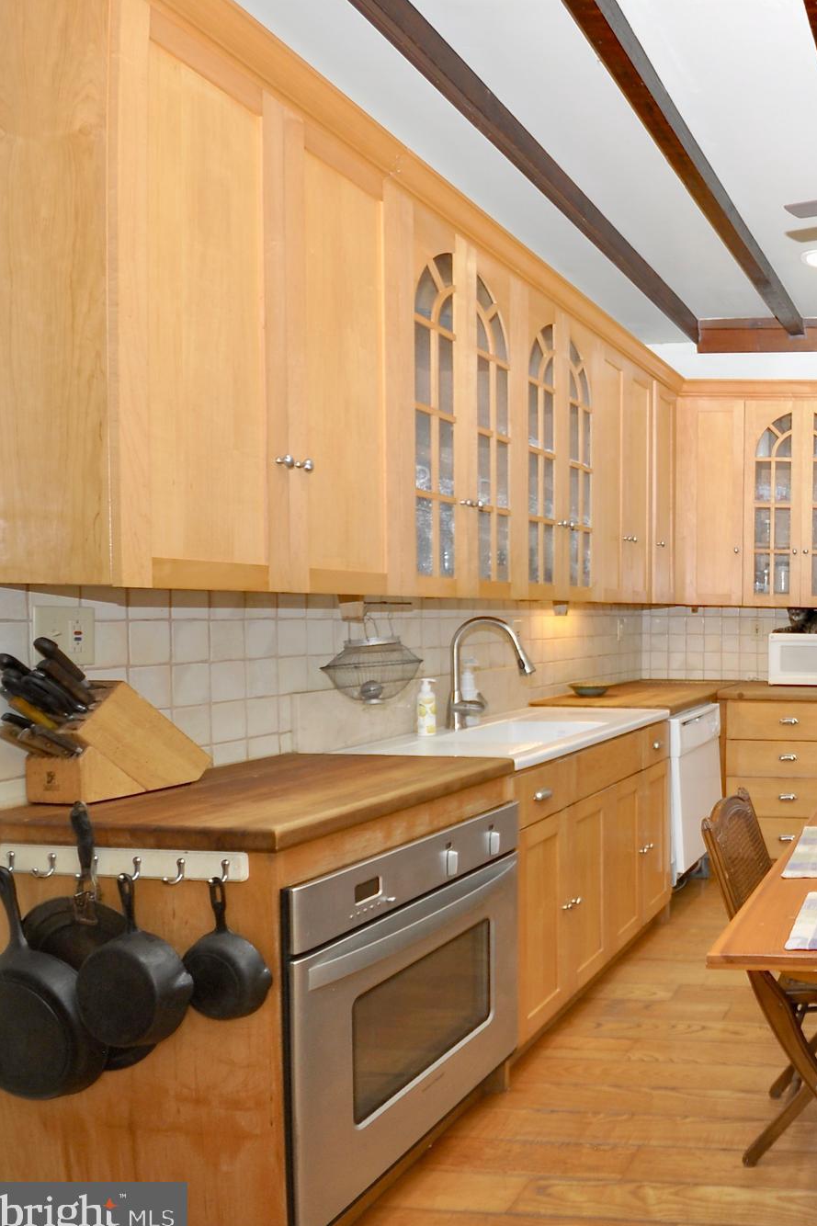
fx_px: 783
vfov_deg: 76.1
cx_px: 925
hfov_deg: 41.9
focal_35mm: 23
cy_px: 623
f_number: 4.5
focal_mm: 10
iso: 320
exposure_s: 1/60
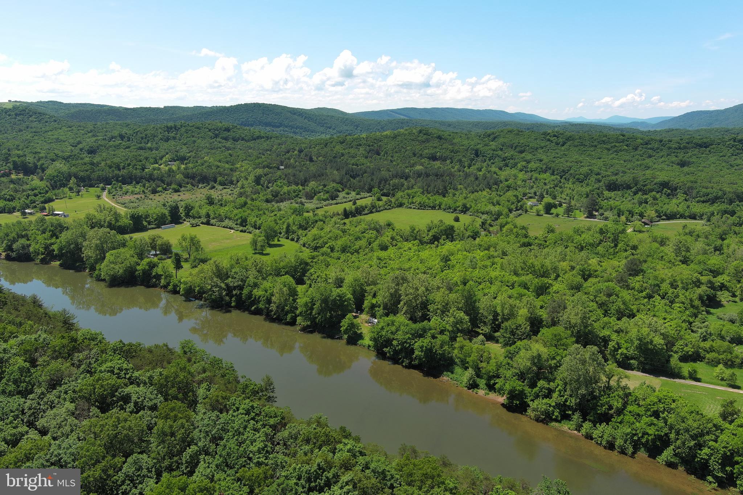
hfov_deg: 63.7
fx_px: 598
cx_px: 372
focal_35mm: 29
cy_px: 248
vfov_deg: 45.0
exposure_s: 1/985
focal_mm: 10.57
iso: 100
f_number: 2.8
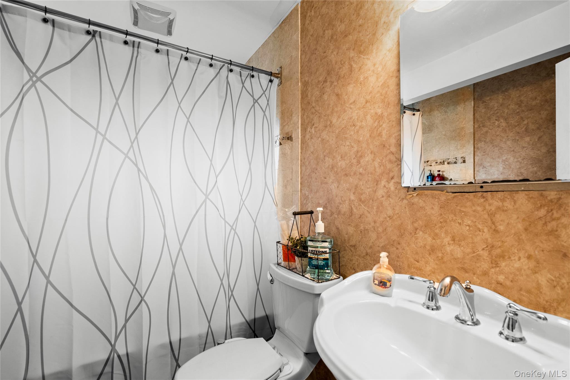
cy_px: 190
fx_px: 253
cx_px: 285
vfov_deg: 73.7
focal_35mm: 16
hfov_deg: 96.7
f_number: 4.5
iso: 500
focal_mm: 16
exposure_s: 1/10
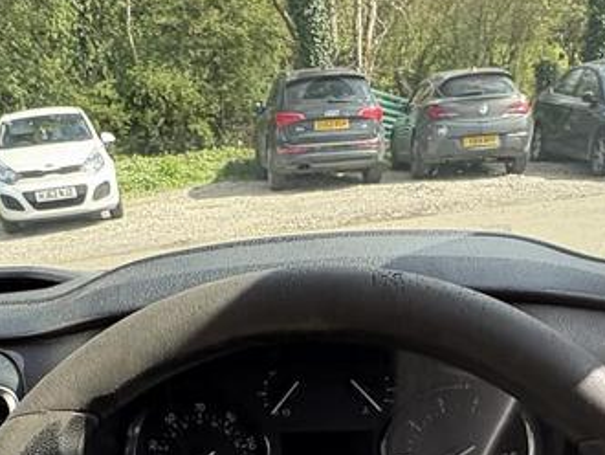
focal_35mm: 38
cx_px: 277
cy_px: 594
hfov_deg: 48.9
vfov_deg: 29.9
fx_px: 665
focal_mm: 2.22
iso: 64
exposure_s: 1/140
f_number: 2.2
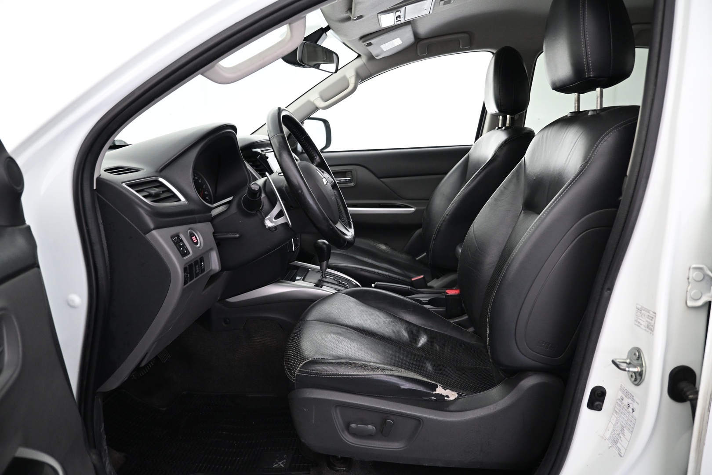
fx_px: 475
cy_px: 238
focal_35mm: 24
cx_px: 356
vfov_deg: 53.1
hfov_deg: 73.7
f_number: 3.5
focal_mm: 16
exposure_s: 1/25
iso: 1250
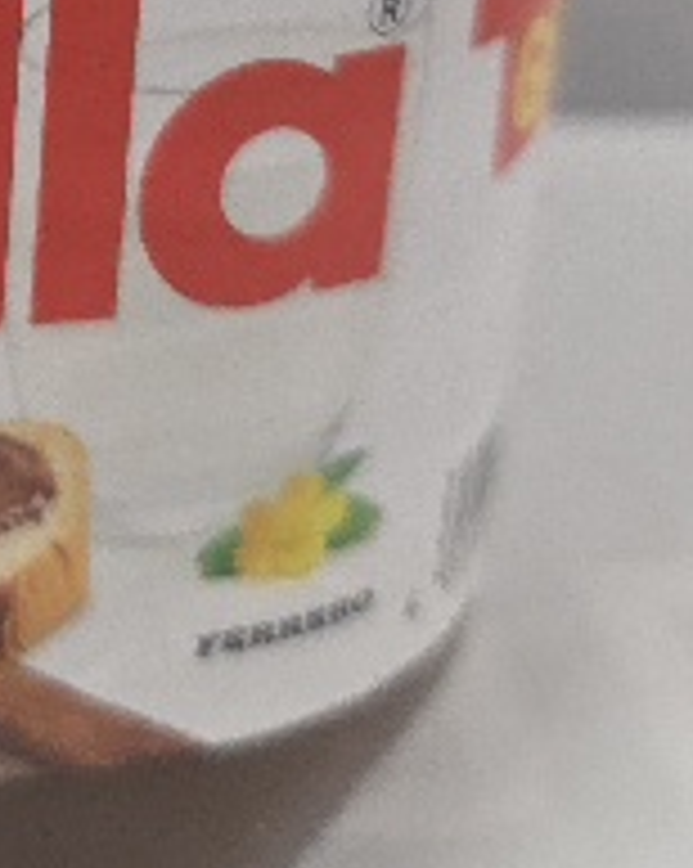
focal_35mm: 93
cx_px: -279
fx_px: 2388
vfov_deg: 18.8
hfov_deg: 15.5
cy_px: -315
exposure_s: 1/101
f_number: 1.7
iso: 400
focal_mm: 6.3
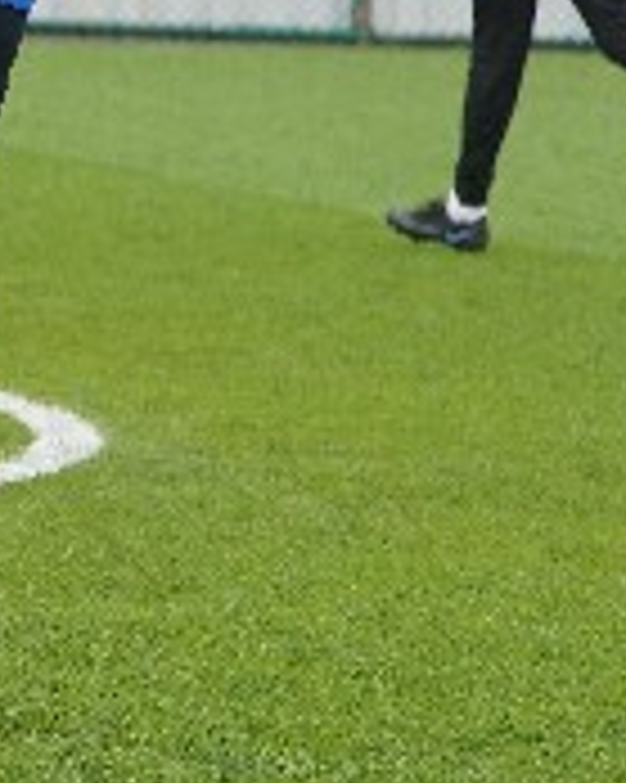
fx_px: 16735
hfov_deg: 2.1
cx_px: -644
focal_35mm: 722
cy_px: -137
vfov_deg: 2.7
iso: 3200
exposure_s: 1/2500
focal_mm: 200
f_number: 8
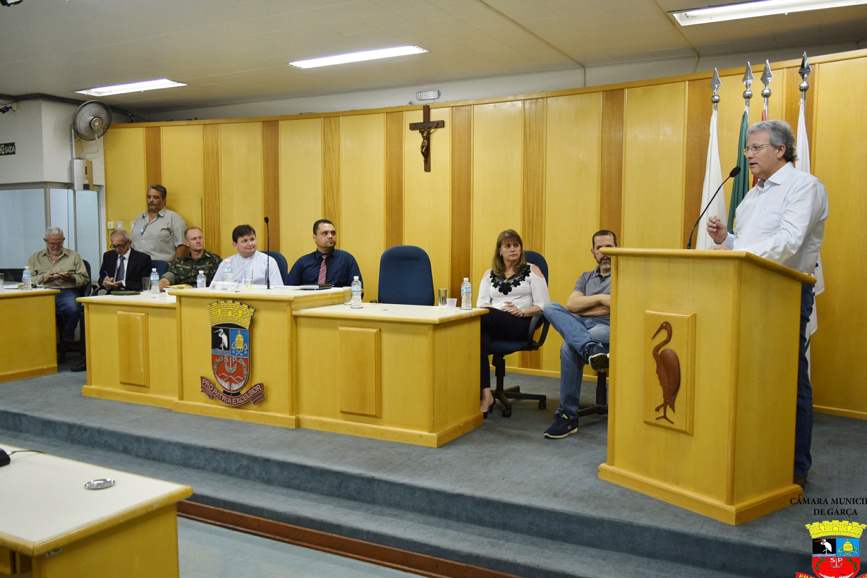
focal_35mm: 31
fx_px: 747
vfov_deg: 42.3
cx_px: 442
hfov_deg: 60.3
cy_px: 298
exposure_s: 1/60
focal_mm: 20
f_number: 4
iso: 400
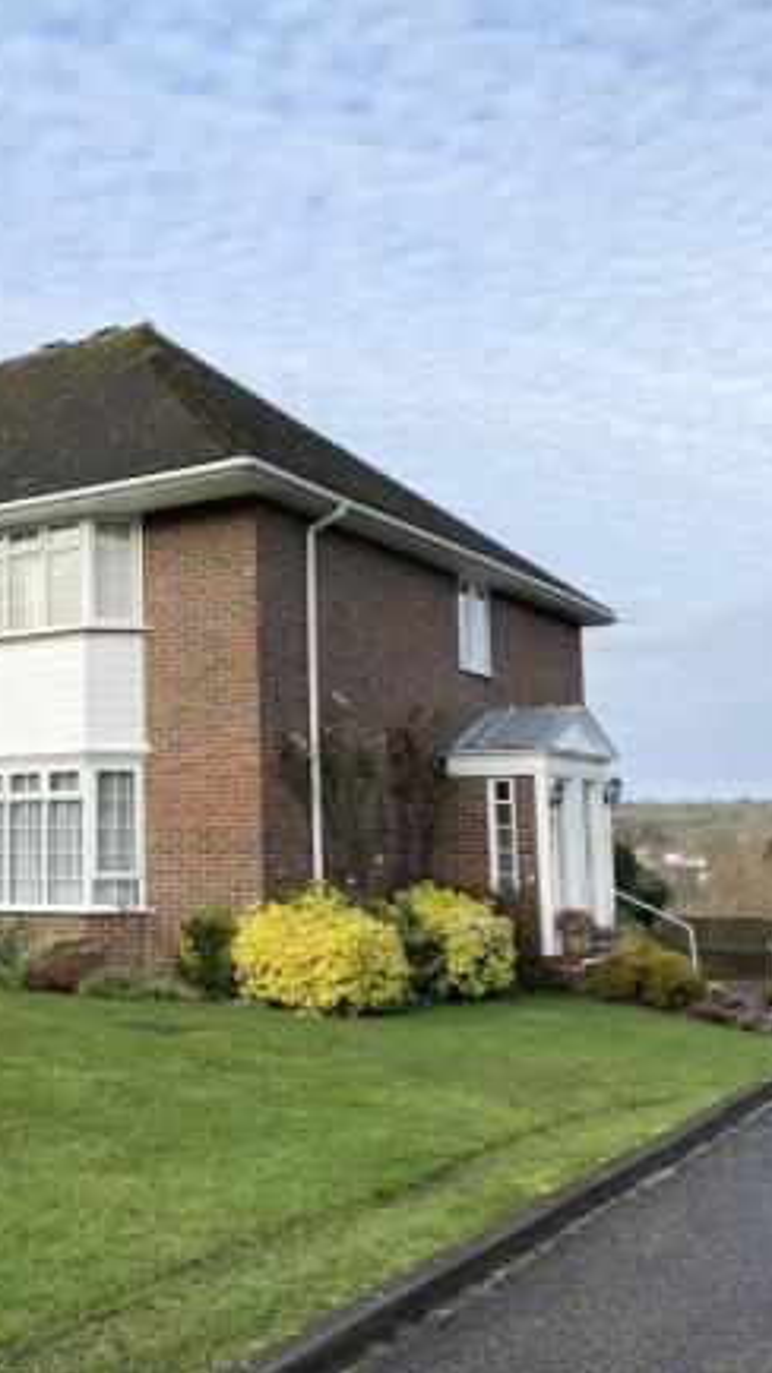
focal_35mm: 38
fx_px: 1383
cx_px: 90
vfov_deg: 52.8
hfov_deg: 30.0
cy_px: 685
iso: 32
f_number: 1.8
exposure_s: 1/1206
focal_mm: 4.25
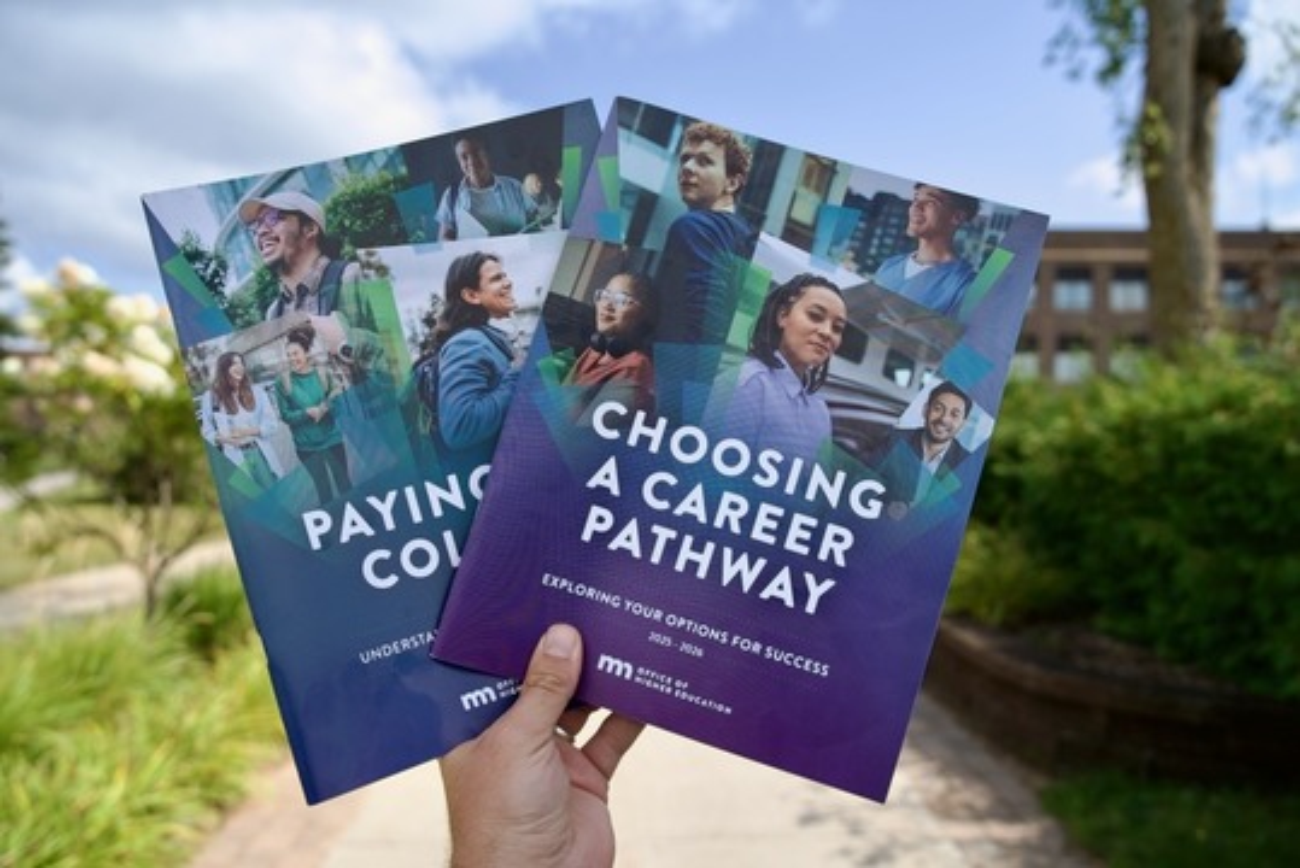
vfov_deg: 46.5
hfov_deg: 65.4
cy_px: 434
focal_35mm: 28
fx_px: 1012
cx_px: 650
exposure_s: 1/1600
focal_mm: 28
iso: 200
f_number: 5
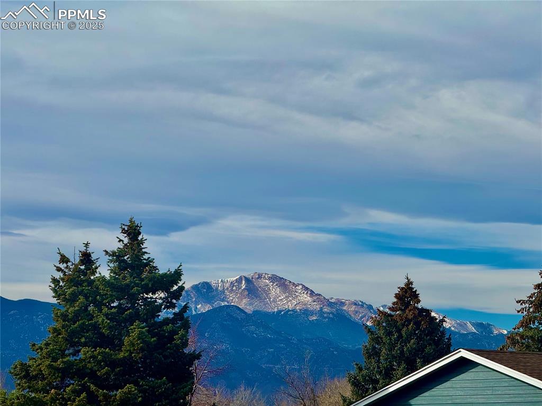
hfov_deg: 16.4
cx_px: 271
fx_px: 1878
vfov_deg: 12.3
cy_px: 203
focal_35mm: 120
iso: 50
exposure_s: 1/2710
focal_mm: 15.66
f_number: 2.8
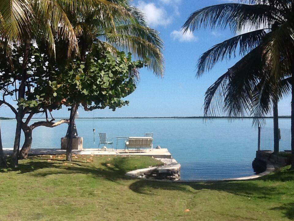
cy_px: 110
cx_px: 147
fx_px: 374
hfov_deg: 42.9
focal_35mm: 44
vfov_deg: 32.9
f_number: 2.4
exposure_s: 1/1912
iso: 40
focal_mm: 2.03
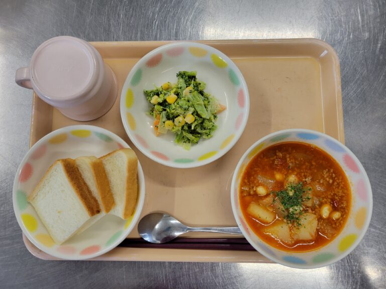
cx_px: 193
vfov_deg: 53.1
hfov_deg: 67.3
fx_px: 290
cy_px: 144
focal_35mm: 26
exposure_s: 1/120
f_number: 1.8
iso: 100
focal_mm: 5.4
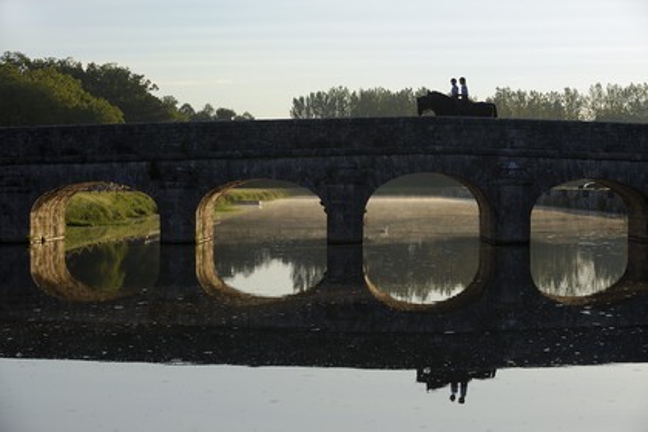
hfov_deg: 23.6
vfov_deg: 15.9
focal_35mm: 86
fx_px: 1548
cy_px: 216
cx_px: 324
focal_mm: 86
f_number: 7.1
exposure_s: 1/320
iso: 200
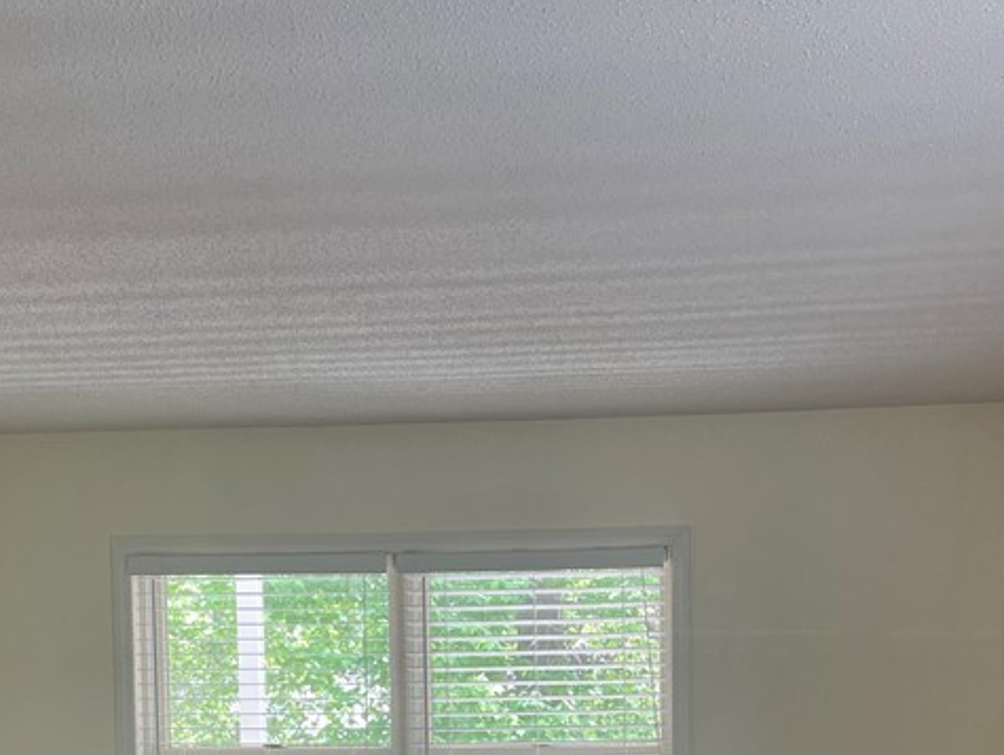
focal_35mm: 56
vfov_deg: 24.7
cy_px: 787
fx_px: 1625
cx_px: 647
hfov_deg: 34.1
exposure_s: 1/103
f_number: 1.6
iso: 125
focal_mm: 4.2
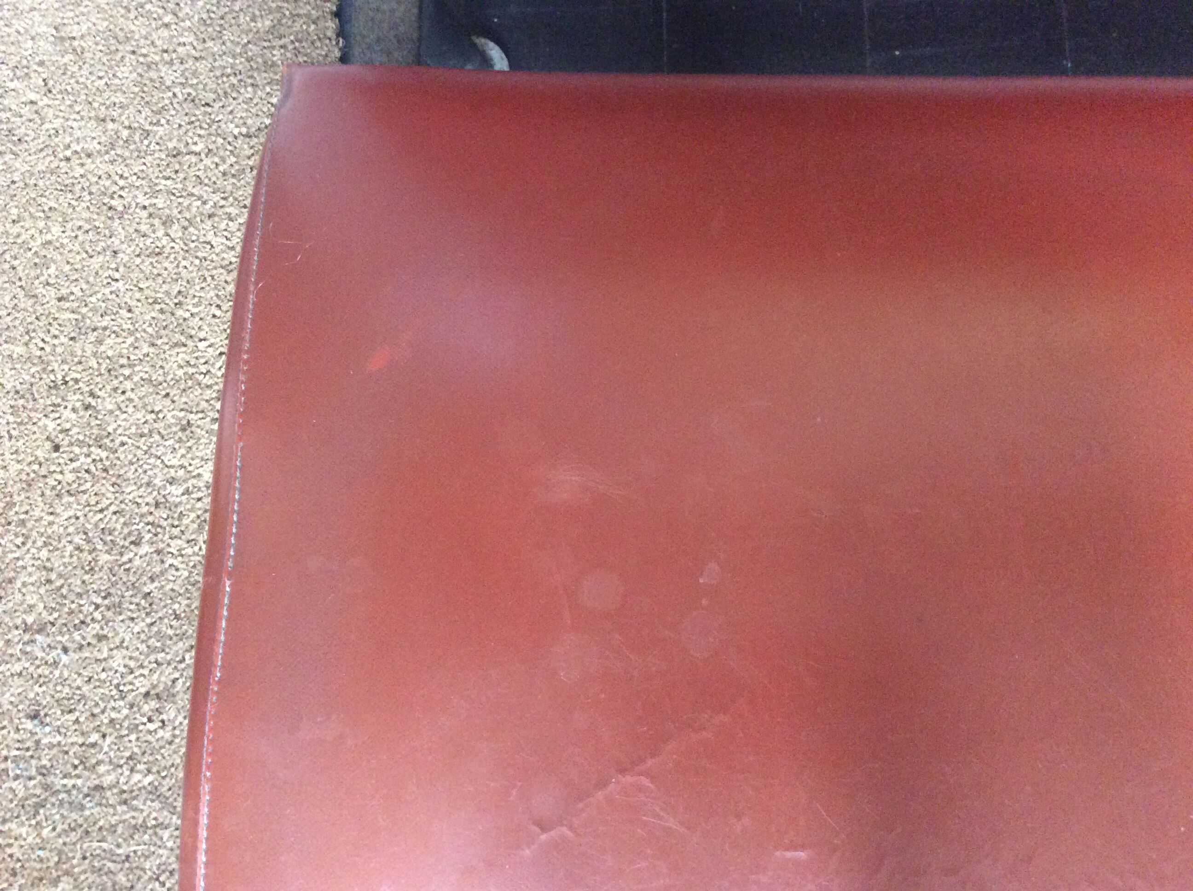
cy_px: 446
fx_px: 1101
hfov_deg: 56.9
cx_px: 596
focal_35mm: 32
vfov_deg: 44.1
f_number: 2.4
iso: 250
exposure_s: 1/20
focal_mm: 3.3
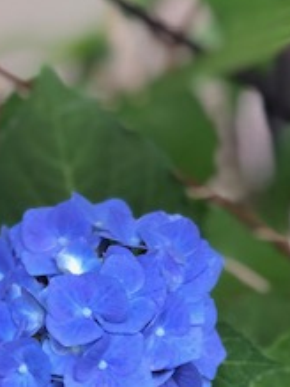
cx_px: 69
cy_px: 242
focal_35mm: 152
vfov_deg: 13.0
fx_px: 1700
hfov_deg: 9.7
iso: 40
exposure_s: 1/40
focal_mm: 6
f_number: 2.4
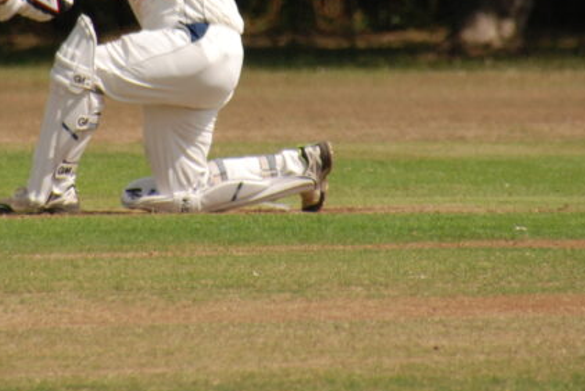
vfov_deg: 1.3
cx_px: 195
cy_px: -45
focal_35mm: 1093
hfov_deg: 1.9
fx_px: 17773
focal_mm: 300
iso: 450
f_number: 6.3
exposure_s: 1/2000
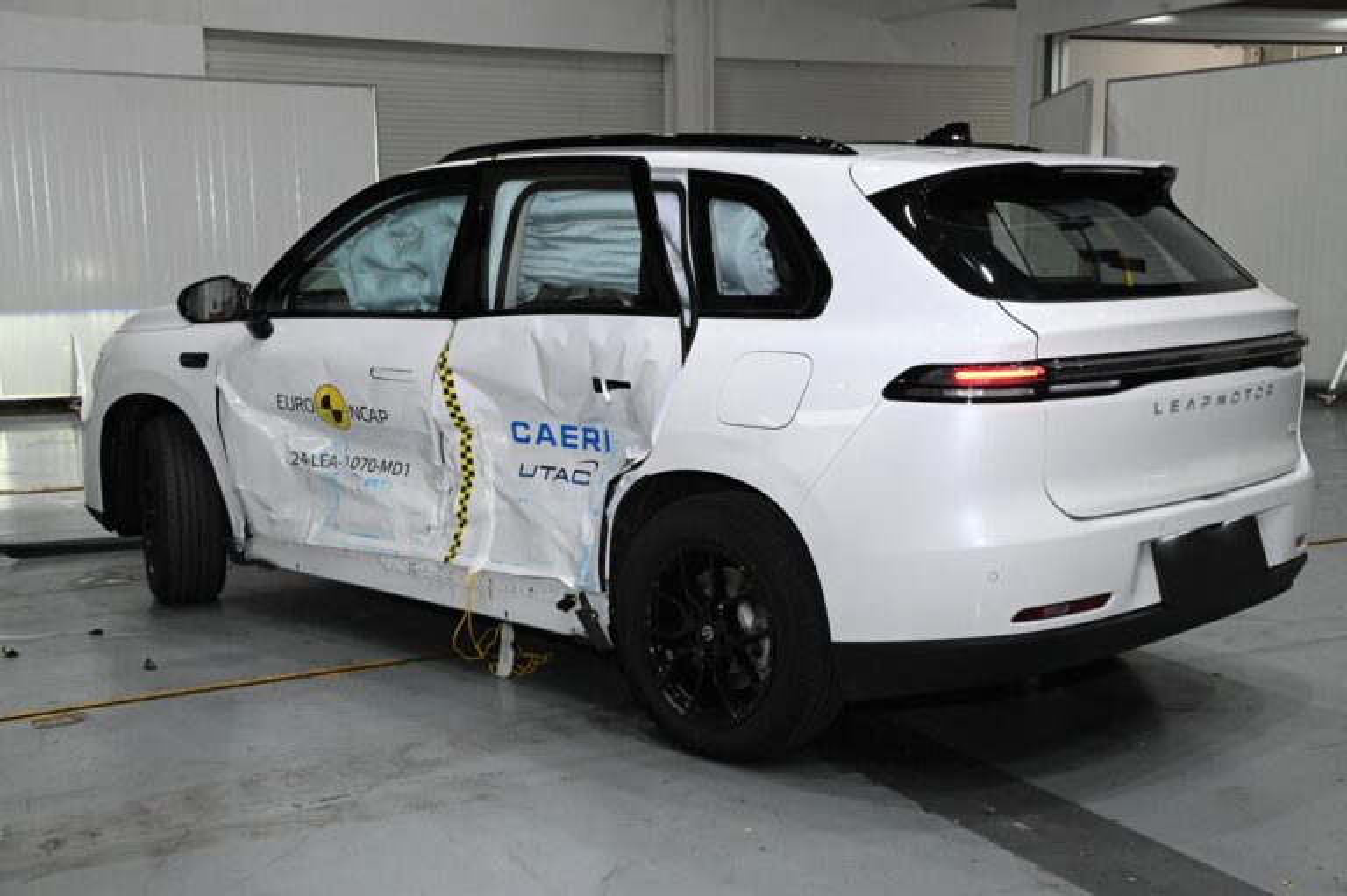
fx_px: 1720
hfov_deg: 42.8
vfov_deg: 29.2
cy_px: 448
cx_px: 674
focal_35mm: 46
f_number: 8
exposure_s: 1/250
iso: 4000
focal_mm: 46
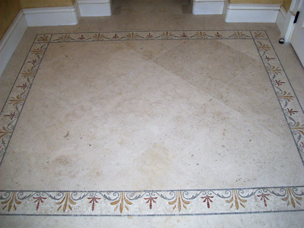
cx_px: 152
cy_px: 114
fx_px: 299
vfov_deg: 41.8
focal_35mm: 34
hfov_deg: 54.0
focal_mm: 5.7
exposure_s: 1/40
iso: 125
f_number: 2.9
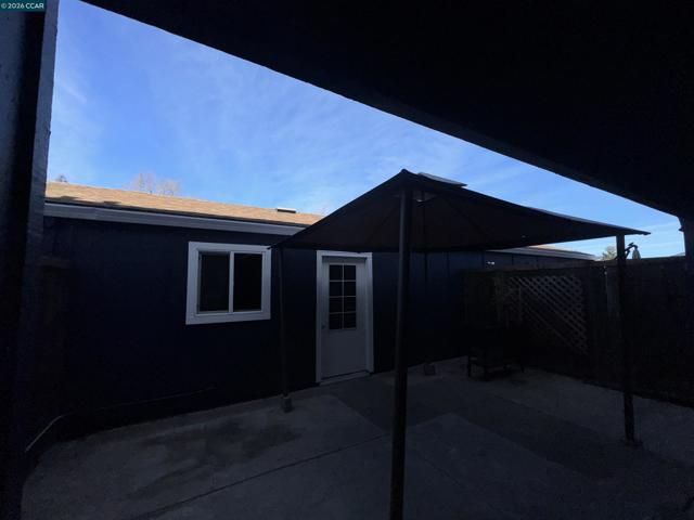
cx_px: 347
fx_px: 281
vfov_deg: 85.7
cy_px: 260
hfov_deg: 102.1
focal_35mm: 14
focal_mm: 2.22
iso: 32
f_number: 2.2
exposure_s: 1/3717
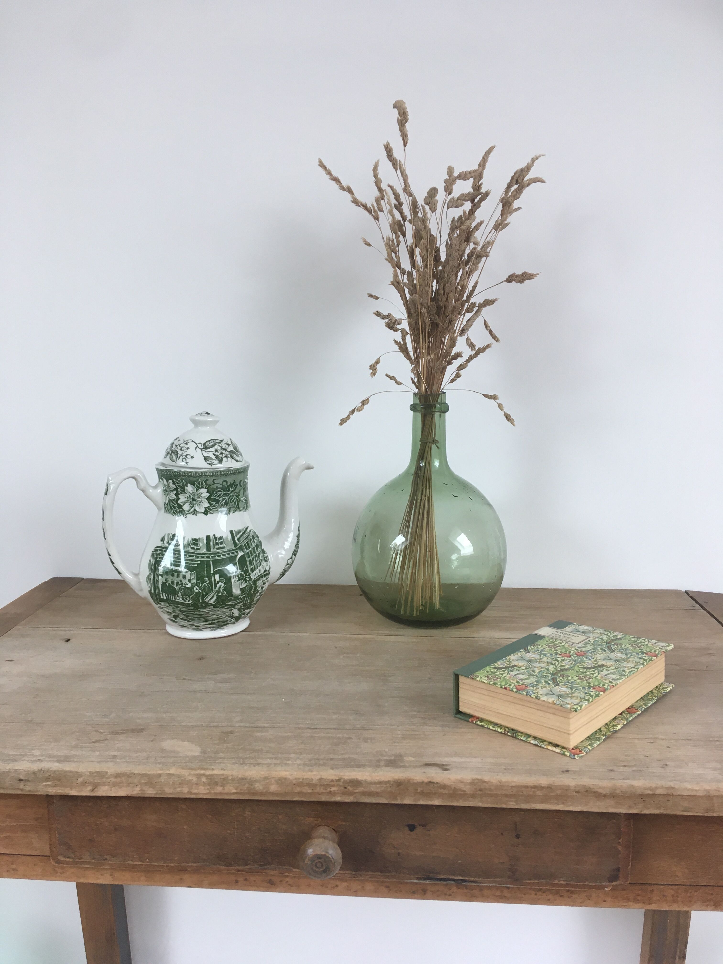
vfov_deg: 61.7
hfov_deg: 48.2
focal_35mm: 29
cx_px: 362
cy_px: 482
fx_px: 808
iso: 32
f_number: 2.2
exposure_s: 1/33
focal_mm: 4.15
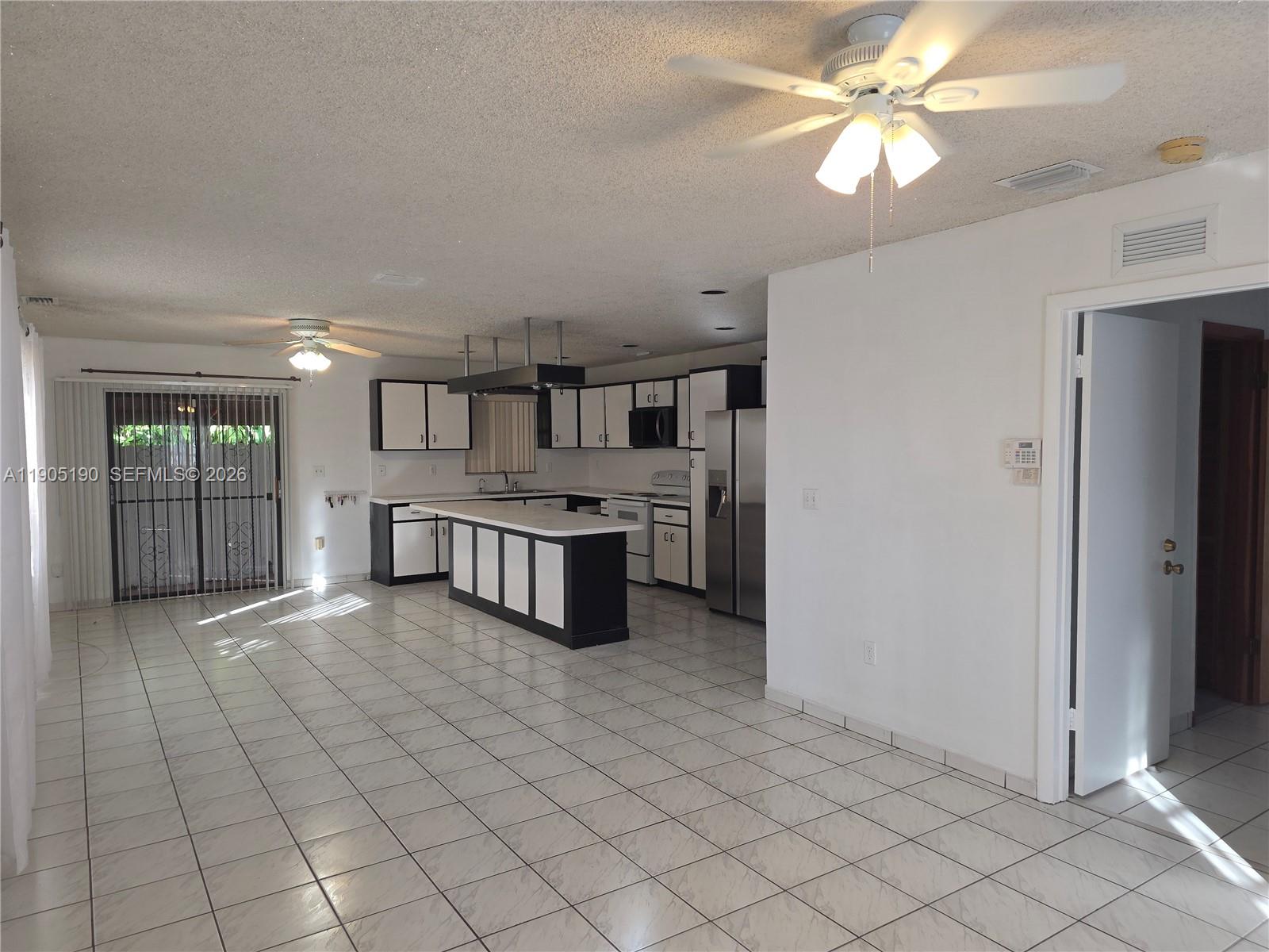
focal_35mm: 23
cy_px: 476
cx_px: 634
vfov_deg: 58.9
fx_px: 843
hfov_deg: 73.9
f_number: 1.7
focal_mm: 6.25
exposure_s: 1/120
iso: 80
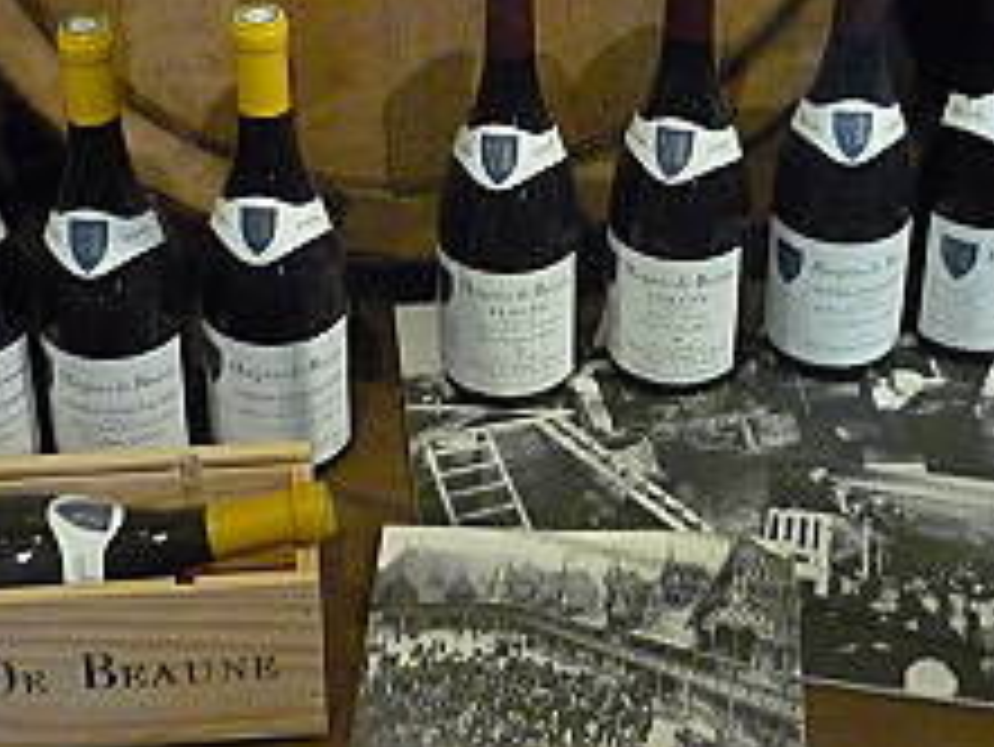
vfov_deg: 19.8
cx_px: 439
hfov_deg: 26.6
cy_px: 56
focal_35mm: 73
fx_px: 2097
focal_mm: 5.5
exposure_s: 1/10
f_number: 2.8
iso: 800
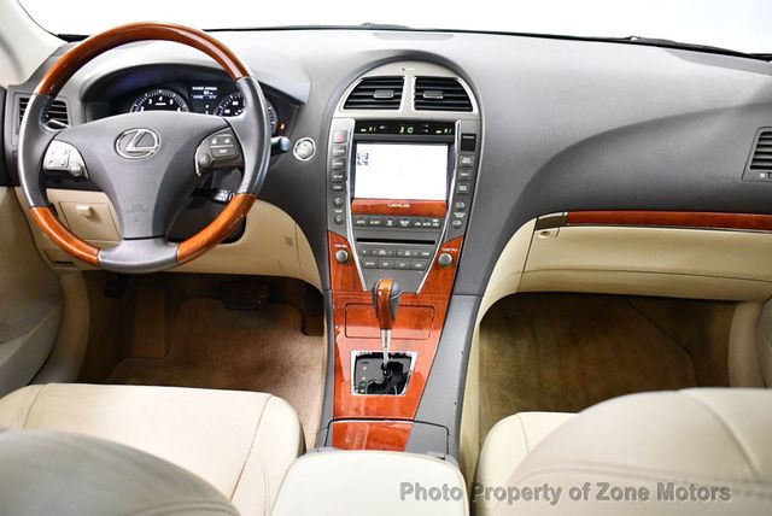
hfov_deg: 53.1
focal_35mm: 36
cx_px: 386
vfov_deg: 36.9
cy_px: 258
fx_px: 773
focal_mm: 18
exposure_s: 1/80
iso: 3200
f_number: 3.5
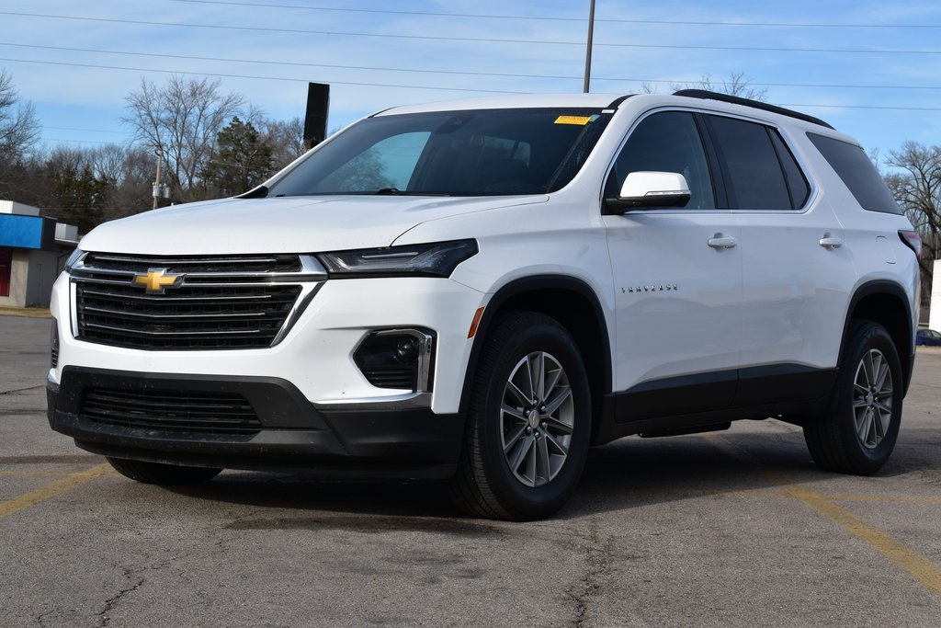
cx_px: 470
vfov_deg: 18.9
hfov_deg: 28.1
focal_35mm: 72
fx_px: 1882
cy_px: 314
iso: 400
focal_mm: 48
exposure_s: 1/400
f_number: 11
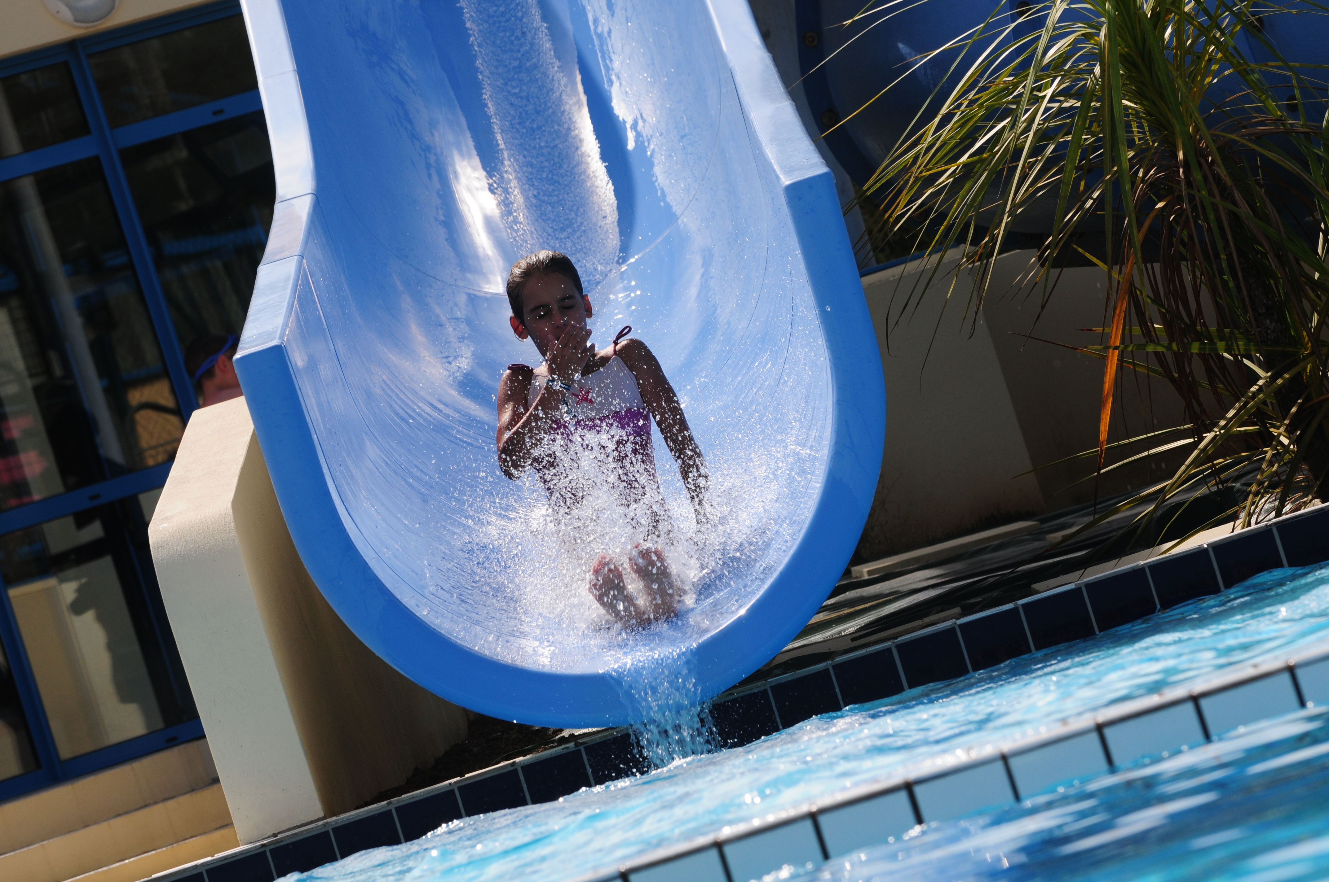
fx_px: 9955
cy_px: 441
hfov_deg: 7.6
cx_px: 664
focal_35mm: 270
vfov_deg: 5.1
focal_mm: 180
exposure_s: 1/500
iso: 200
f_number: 11
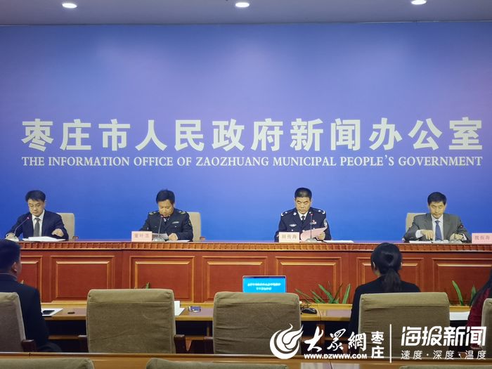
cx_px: 246
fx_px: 753
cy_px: 184
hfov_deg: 36.2
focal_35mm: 53
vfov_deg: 27.5
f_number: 1.8
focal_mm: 3.95
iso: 160
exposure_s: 1/33.3
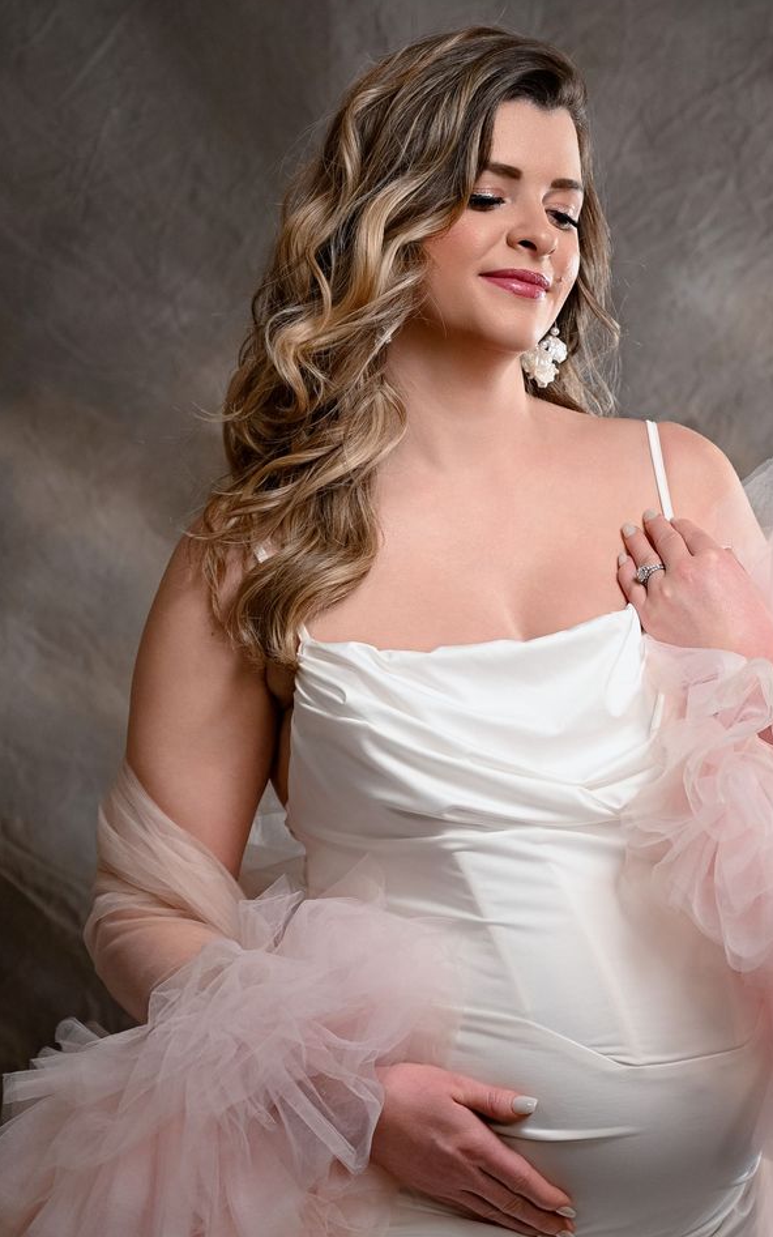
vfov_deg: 18.4
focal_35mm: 113
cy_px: 692
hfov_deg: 11.6
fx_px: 3808
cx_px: 520
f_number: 4
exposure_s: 1/200
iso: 640
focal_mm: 70
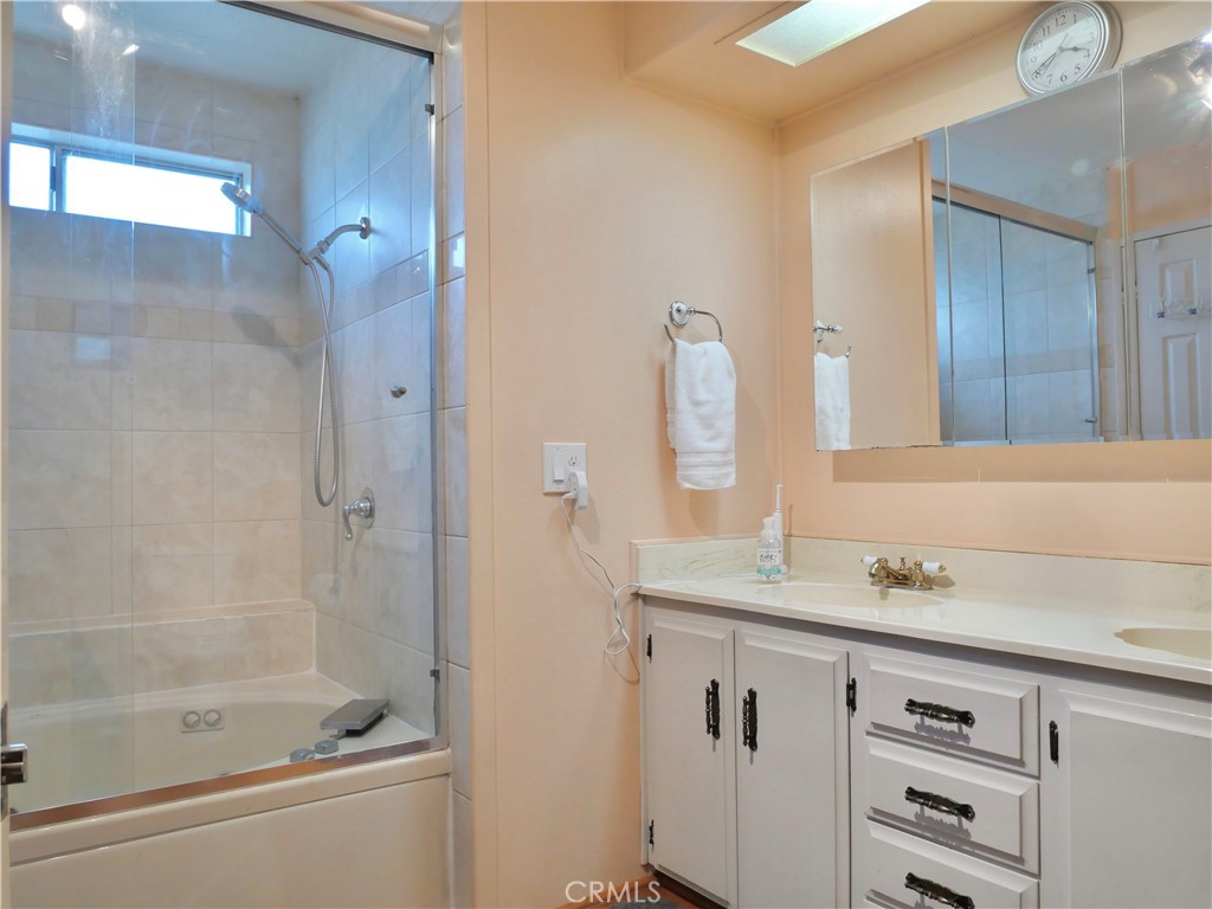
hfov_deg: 71.6
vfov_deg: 56.8
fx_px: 840
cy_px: 454
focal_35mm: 24
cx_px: 606
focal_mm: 12
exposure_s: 1/13
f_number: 9
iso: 1250
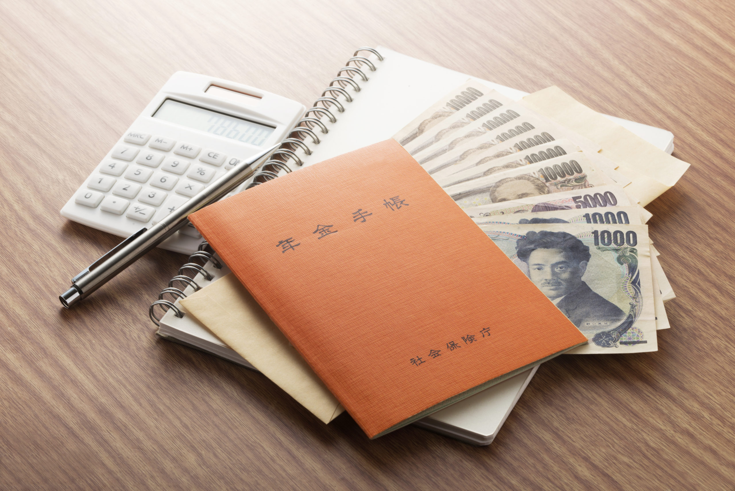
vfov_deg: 13.1
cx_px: 368
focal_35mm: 105
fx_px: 2144
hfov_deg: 19.4
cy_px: 246
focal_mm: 105
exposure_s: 1/125
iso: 100
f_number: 22
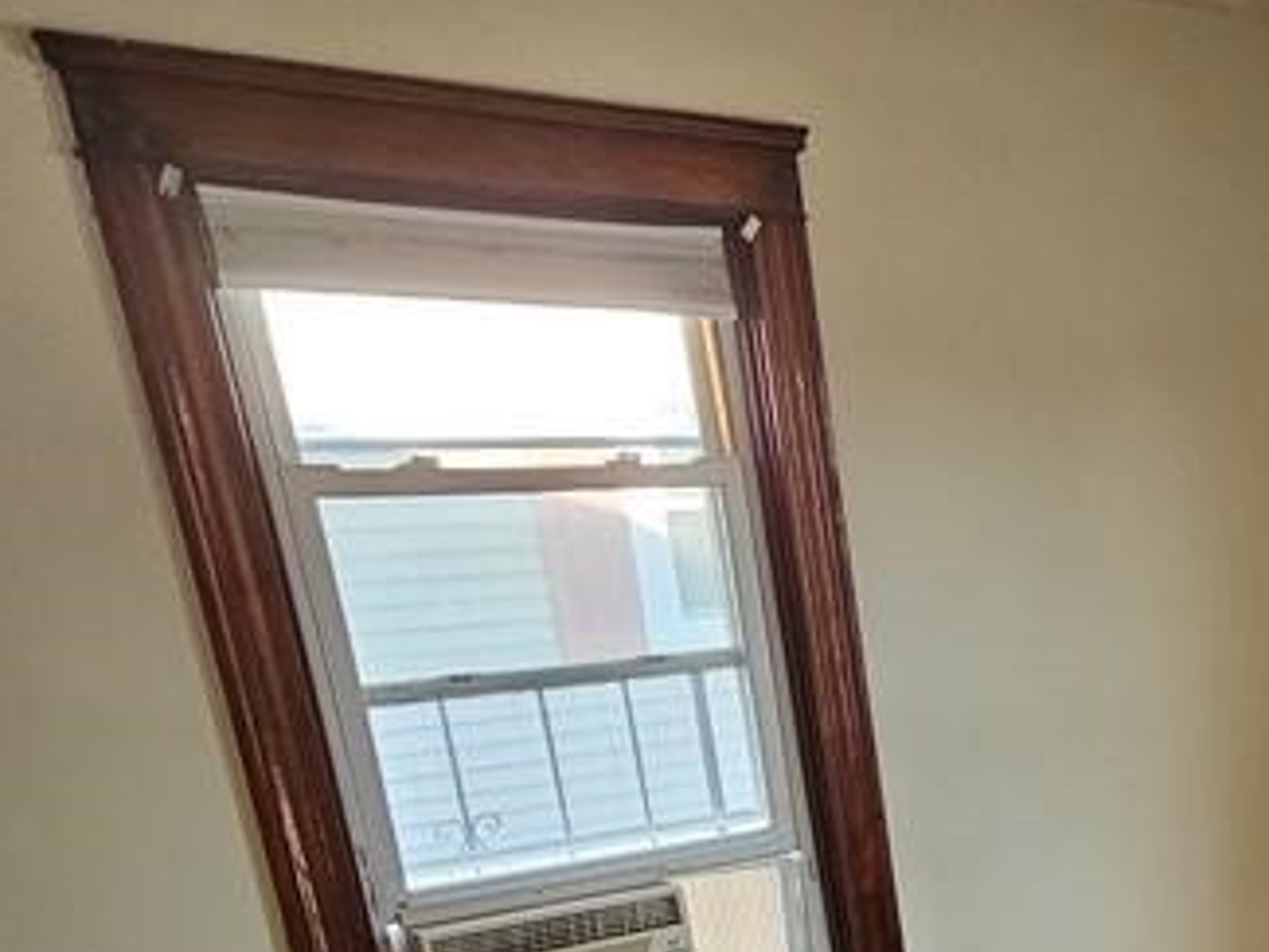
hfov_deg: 36.6
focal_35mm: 41
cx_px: 1480
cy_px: 1007
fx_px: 1504
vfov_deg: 31.7
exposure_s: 1/60
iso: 160
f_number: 2.2
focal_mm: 2.2
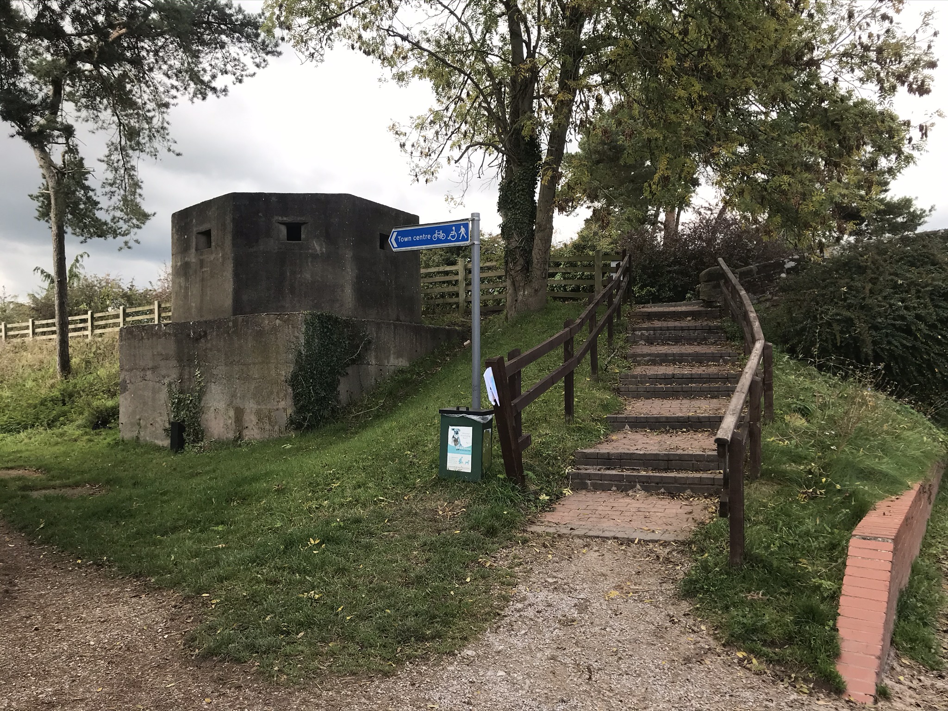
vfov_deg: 49.7
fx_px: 767
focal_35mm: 28
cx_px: 474
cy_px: 356
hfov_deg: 63.4
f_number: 1.8
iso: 20
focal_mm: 3.99
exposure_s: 1/424
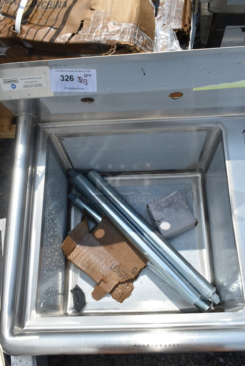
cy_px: 183
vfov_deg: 55.1
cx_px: 122
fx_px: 352
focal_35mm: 34
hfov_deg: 38.4
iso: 100
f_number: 11
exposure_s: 1/320
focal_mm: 23
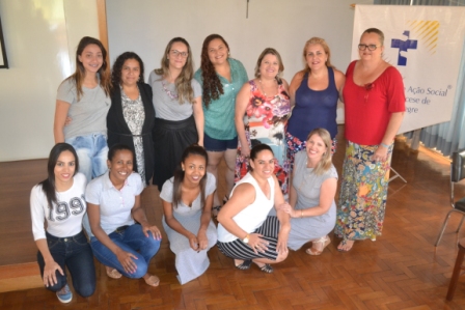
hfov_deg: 57.2
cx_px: 232
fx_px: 426
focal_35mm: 33
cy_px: 155
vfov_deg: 40.0
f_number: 4
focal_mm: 22
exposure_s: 1/60
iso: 1400
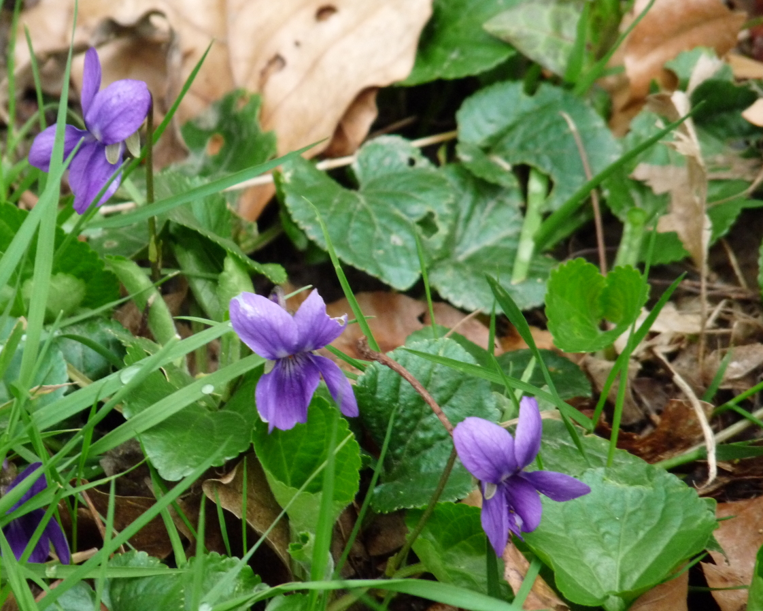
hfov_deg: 3.8
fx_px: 11383
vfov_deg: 3.1
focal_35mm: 504
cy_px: 306
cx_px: 389
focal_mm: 85.9
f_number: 4.4
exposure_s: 1/500
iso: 400
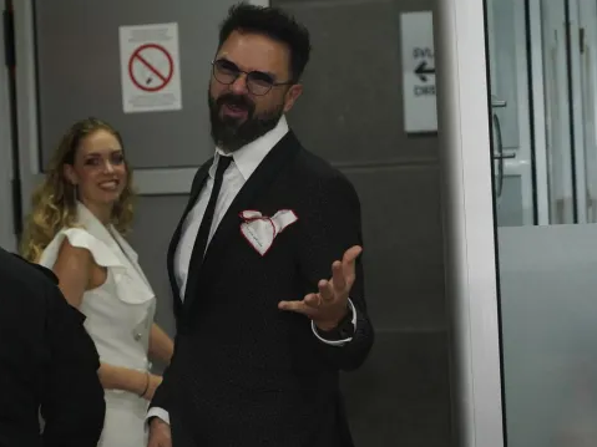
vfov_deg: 12.8
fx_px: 2000
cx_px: 193
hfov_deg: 16.9
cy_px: 231
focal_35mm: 116
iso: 2000
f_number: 4
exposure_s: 1/200
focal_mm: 76
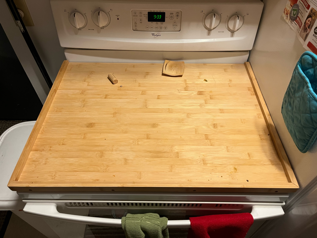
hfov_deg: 67.3
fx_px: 238
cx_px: 158
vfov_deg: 53.1
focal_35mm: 26
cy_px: 119
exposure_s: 1/60
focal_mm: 5.1
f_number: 1.6
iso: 250
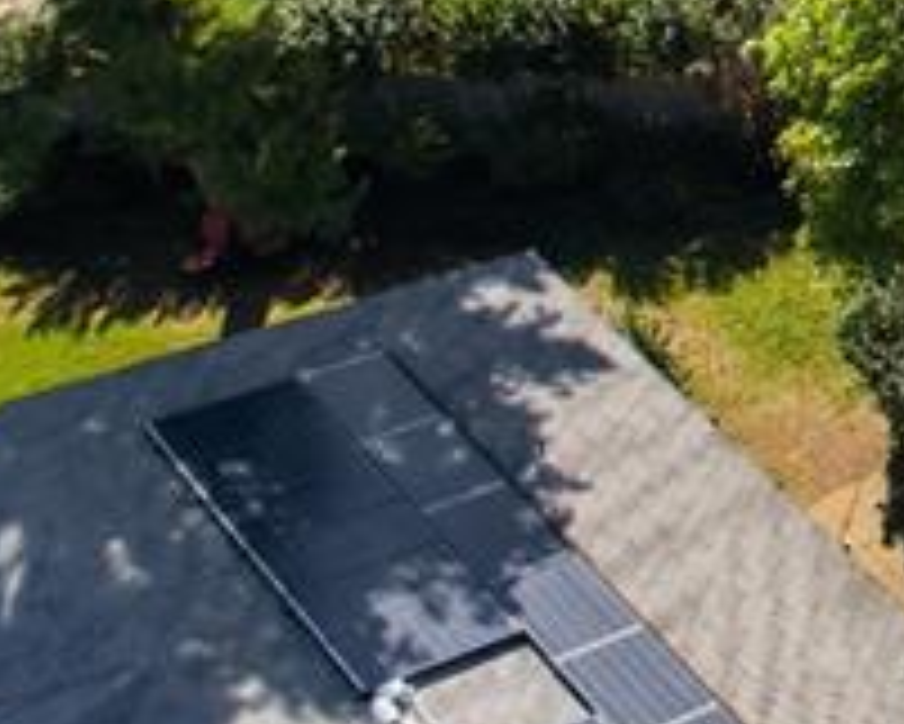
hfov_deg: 13.7
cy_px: -728
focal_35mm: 105
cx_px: 2109
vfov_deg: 12.8
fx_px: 2811
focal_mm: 8.4
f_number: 2.8
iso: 100
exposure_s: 1/2000
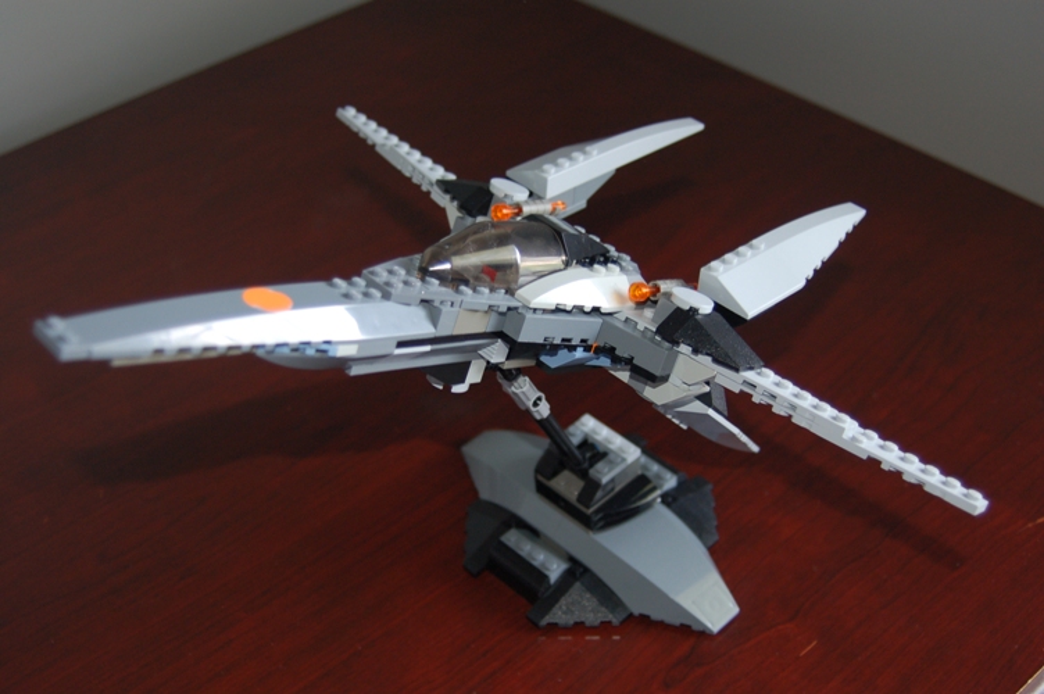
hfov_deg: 41.1
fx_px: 1391
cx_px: 522
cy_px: 347
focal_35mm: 48
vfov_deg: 28.0
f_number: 3.8
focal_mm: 32
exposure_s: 1/60
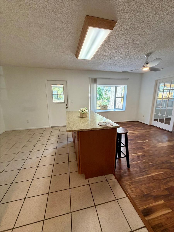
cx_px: 87
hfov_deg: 85.7
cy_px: 116
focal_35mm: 14
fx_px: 94
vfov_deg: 102.1
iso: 200
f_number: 2.2
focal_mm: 2.22
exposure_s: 1/60
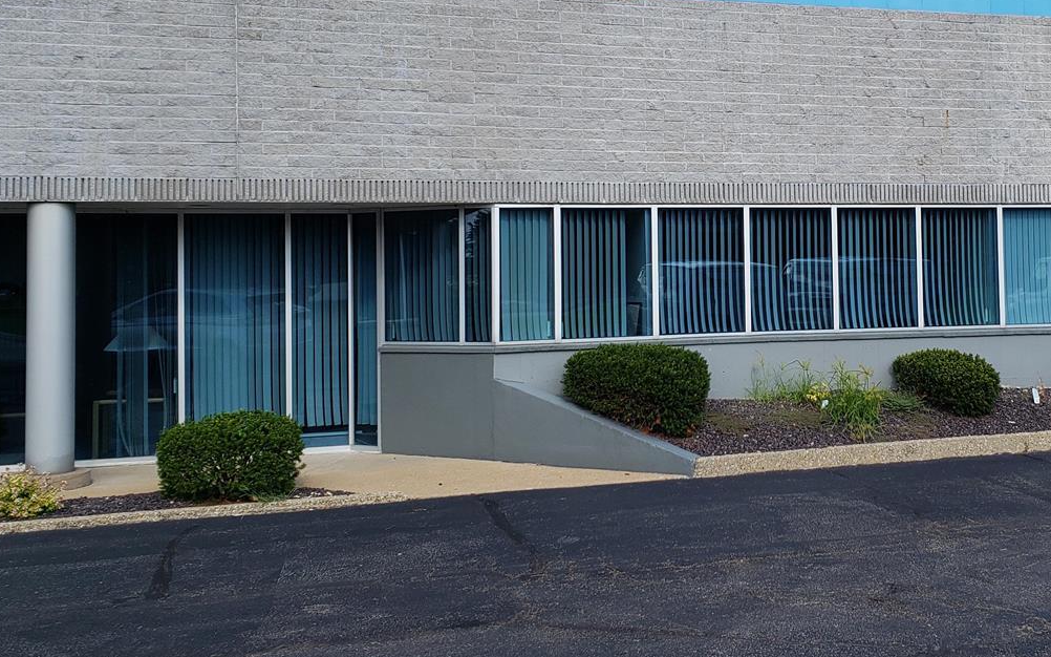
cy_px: 253
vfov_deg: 29.1
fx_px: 1260
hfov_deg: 44.4
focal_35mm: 44
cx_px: 731
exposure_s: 1/720
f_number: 2.4
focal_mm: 4.3
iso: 50
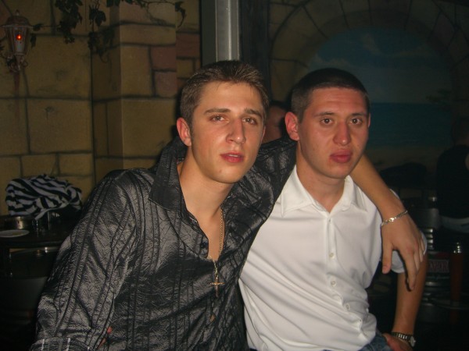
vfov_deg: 37.7
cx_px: 234
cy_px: 176
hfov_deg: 49.0
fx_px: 515
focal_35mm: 38
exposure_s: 1/60
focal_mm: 7.9
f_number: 2.8
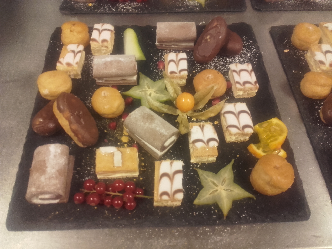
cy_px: 124
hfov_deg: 58.4
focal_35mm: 31
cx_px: 166
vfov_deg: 45.4
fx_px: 297
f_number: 2.2
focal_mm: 3.31
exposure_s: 1/17
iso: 170
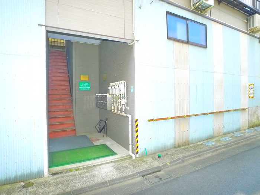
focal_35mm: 24
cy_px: 98
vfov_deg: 56.8
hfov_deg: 71.6
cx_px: 130
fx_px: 180
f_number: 2.8
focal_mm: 5.1
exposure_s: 1/200
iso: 400
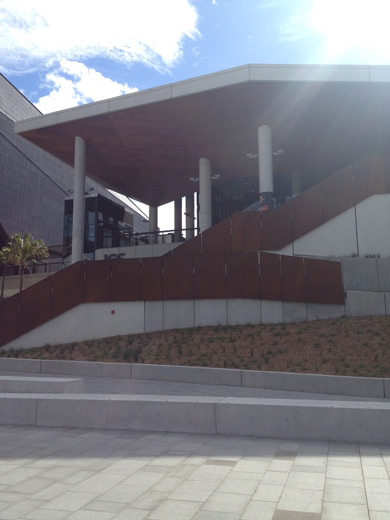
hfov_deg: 40.7
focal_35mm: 35
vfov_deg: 52.6
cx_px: 195
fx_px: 526
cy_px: 260
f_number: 2.4
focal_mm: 4.28
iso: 50
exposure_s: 1/1381
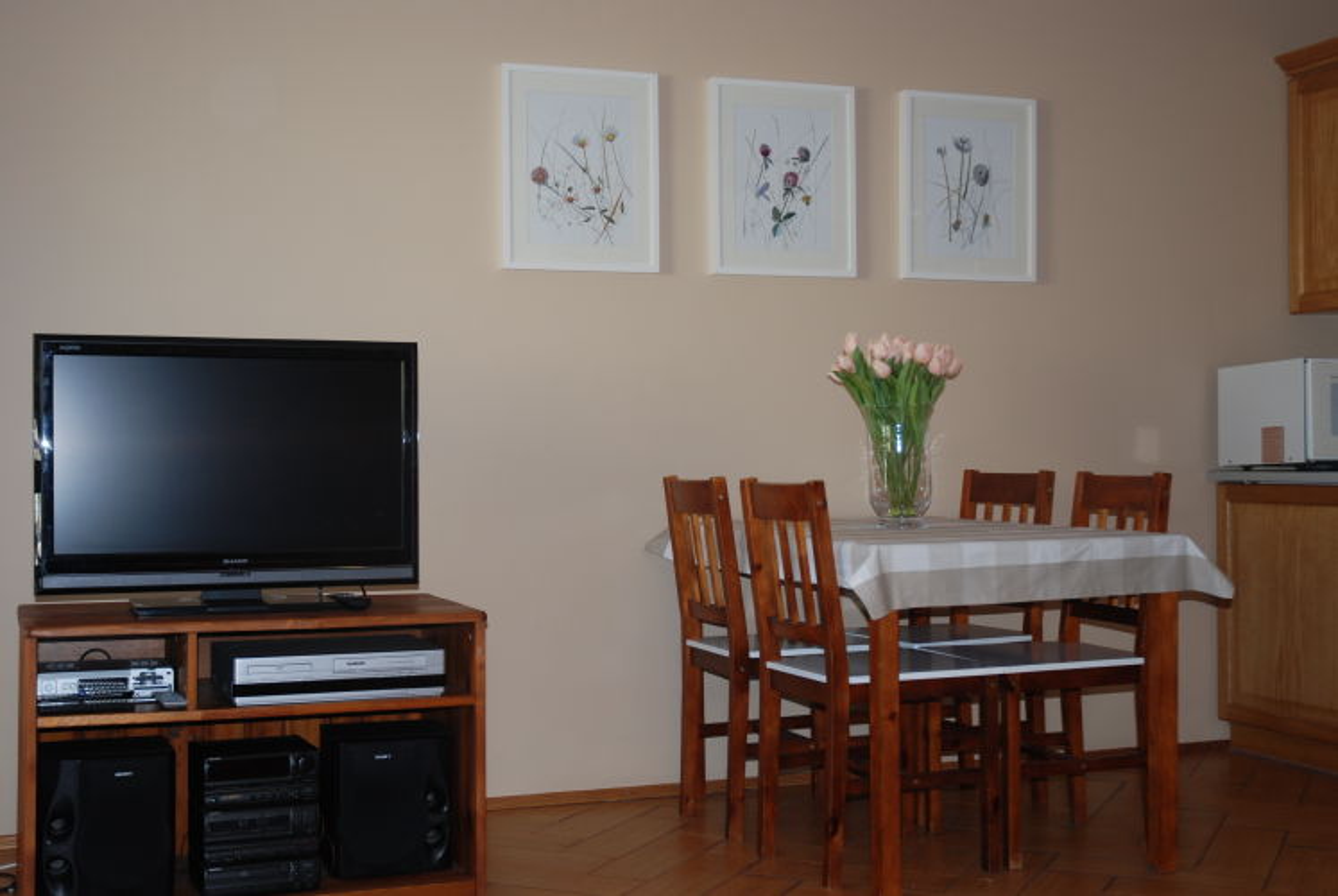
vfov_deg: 29.0
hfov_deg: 42.3
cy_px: 448
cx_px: 669
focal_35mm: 46
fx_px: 1730
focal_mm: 31
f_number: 4
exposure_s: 1/60
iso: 200
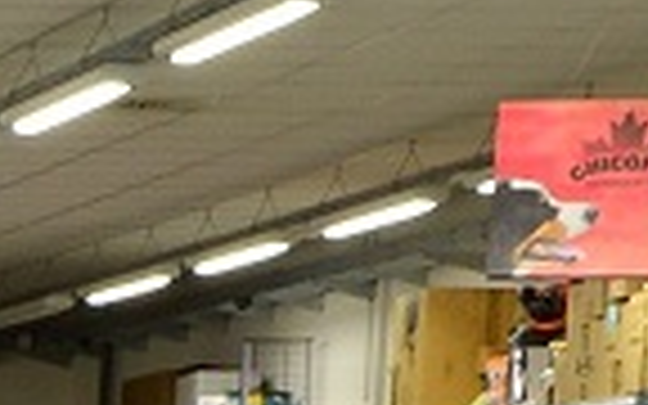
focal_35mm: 306
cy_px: 1429
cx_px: -1190
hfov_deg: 6.4
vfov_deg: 4.1
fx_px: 5404
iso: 400
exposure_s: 1/6
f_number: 10
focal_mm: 26
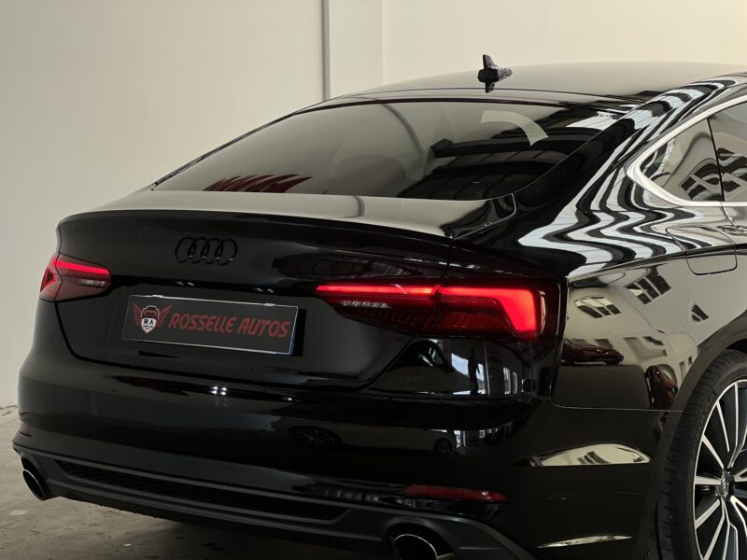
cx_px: 374
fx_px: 1662
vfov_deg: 19.1
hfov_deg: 25.3
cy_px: 280
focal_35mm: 77
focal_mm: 9
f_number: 2.8
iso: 200
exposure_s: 1/121
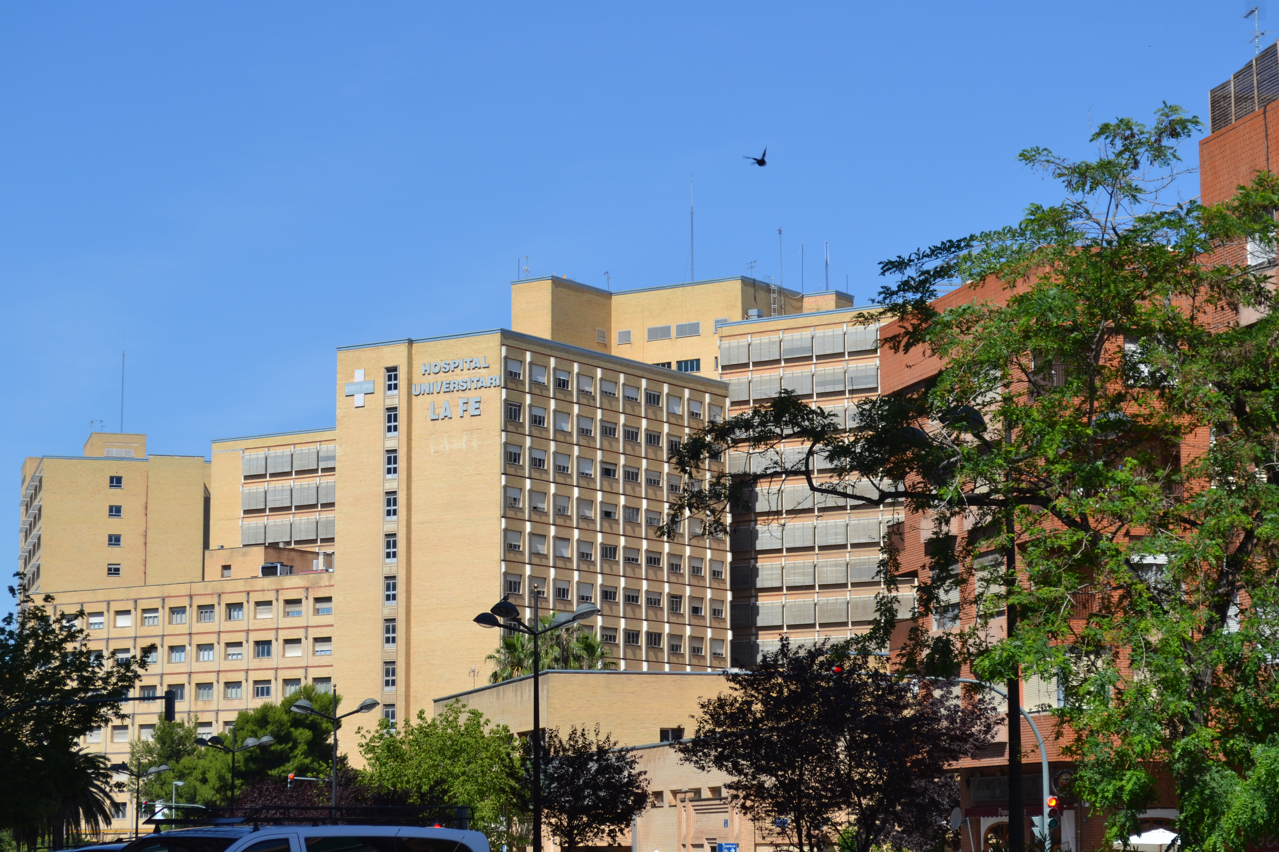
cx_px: 640
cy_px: 426
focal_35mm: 82
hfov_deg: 24.6
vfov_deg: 16.6
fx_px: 2931
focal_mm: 55
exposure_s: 1/250
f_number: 8
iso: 100
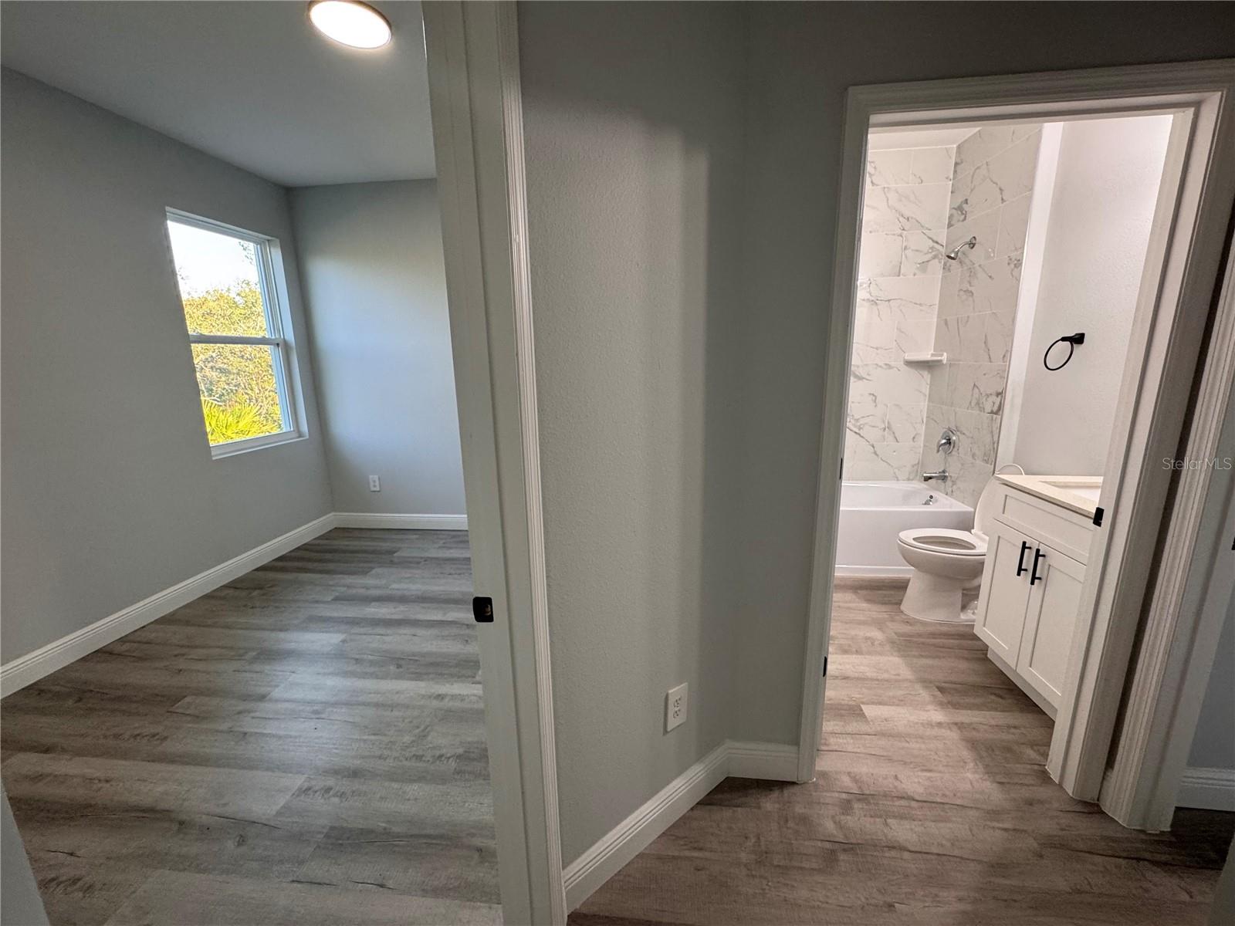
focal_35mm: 14
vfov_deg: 85.7
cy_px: 463
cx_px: 618
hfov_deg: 102.1
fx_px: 499
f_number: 2.2
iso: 200
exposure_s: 1/120
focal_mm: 2.22
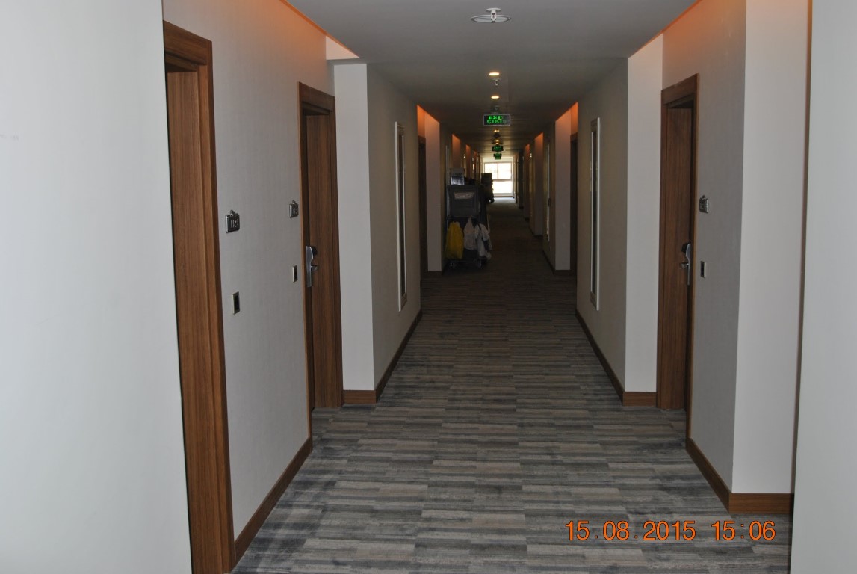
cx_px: 428
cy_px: 287
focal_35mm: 36
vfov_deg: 37.0
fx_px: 858
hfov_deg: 53.1
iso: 200
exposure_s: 1/60
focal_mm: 24
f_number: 4.5
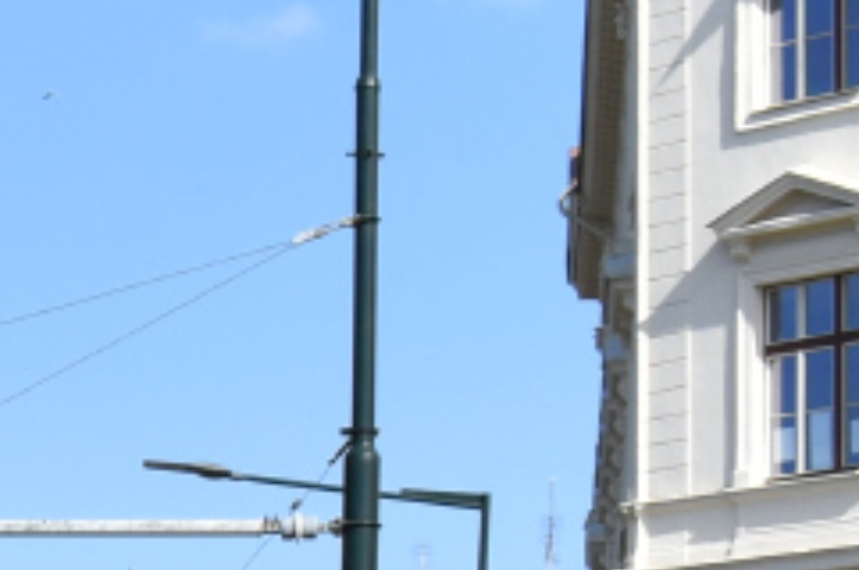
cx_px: -1433
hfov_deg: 8.9
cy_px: 1056
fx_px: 4830
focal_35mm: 203
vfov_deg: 6.6
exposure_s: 1/320
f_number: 9
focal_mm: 25
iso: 200
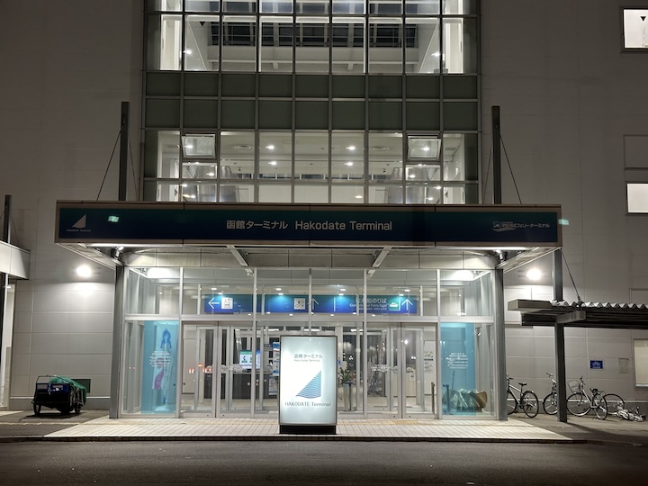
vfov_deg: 30.3
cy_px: 243
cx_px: 324
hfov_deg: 39.7
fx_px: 899
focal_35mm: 48
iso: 160
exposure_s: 1/50
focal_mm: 6.86
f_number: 1.78
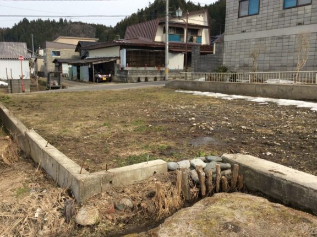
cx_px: 158
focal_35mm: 33
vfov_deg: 42.8
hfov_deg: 55.4
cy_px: 118
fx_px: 302
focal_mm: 3.3
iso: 32
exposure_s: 1/937
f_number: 2.4
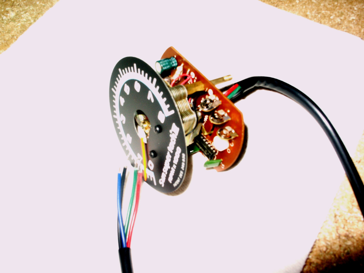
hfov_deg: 52.6
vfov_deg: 40.7
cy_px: 136
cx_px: 182
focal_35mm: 35
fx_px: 368
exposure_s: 1/45
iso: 200
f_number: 6.7
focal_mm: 7.2
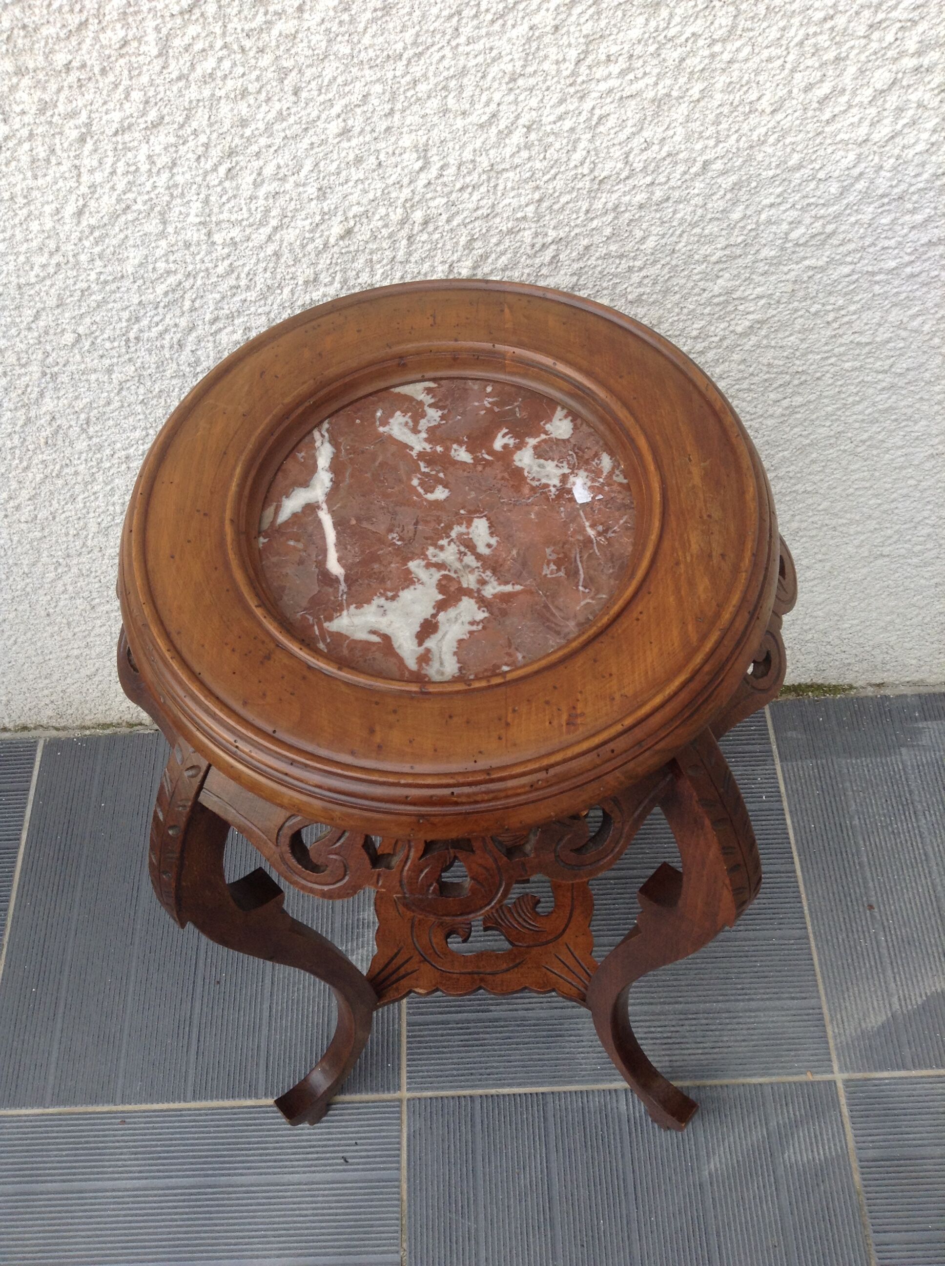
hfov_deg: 42.8
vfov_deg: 55.4
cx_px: 472
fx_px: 1204
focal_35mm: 33
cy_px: 633
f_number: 2.4
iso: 32
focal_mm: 3.3
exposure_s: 1/120
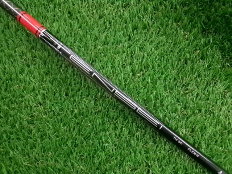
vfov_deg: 49.7
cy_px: 87
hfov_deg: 63.4
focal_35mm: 28
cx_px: 116
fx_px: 188
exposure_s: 1/34
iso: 800
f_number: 3.9
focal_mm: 5.1
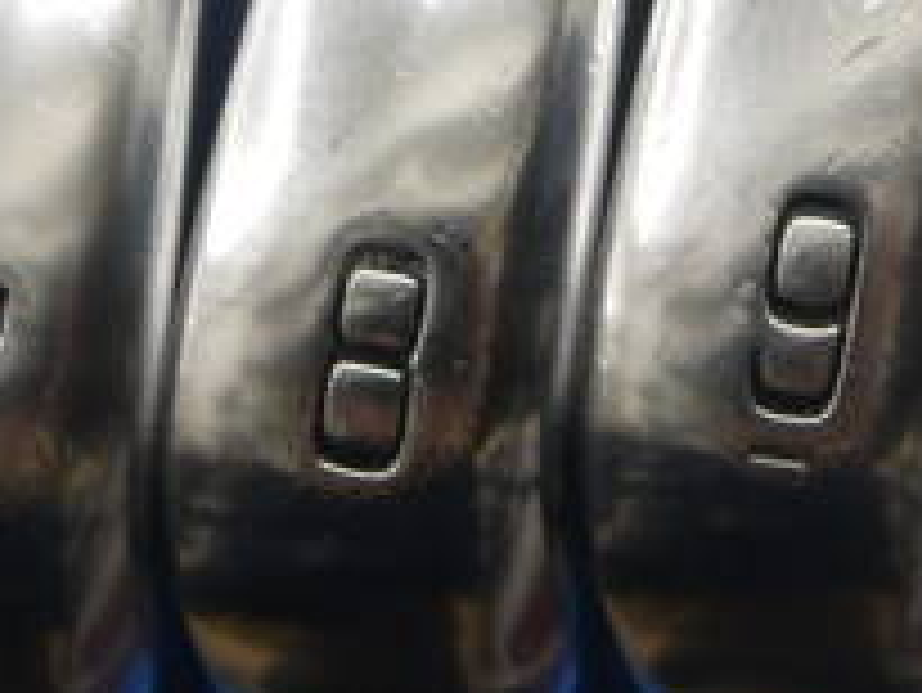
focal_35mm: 212
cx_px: 396
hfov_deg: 9.3
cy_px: 72
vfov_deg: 7.0
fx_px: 5650
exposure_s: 1/80
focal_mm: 34
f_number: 5.2
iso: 320
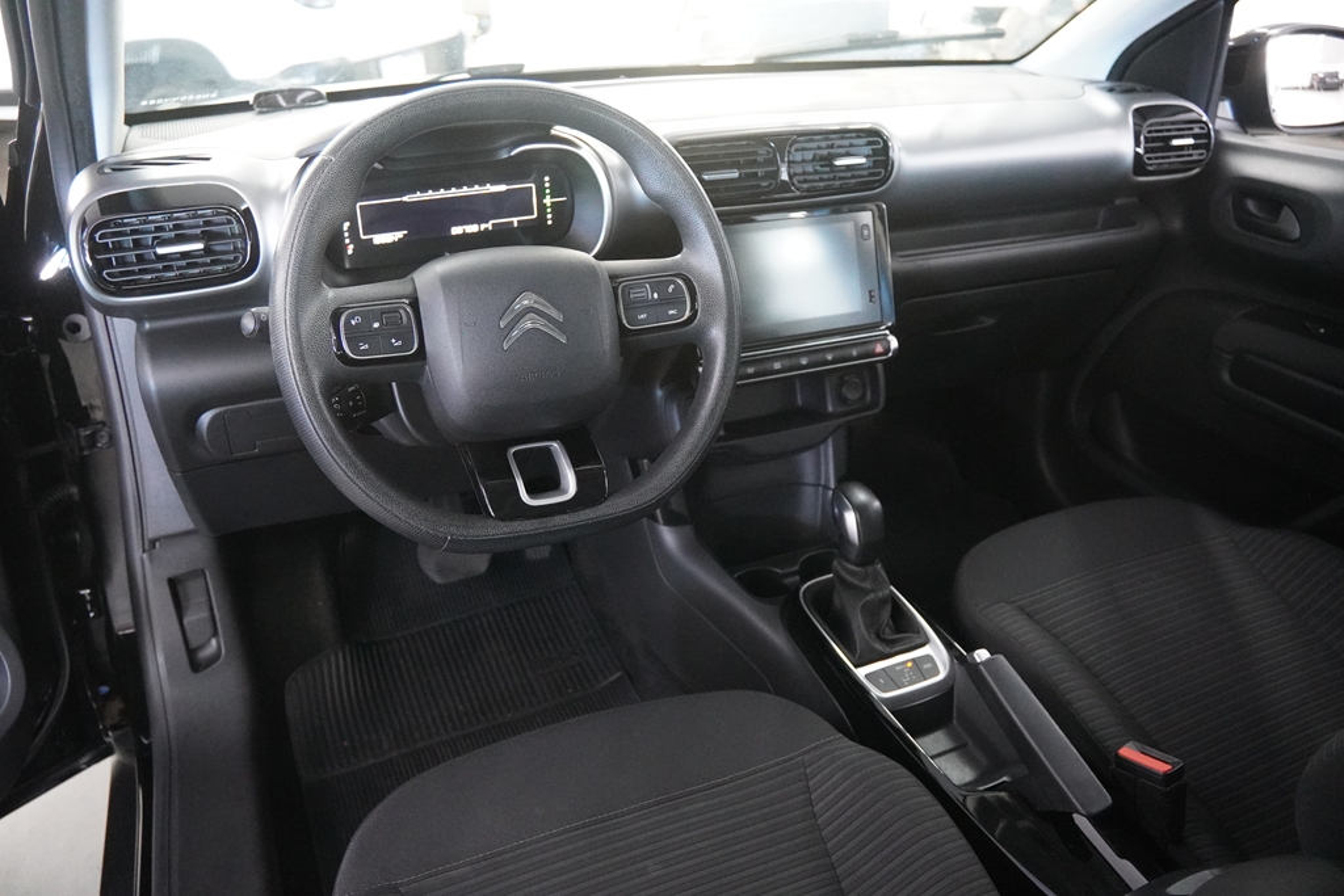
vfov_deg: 50.4
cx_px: 672
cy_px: 448
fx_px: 952
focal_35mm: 26
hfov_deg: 70.4
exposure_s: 1/100
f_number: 2.8
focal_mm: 17
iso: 6400
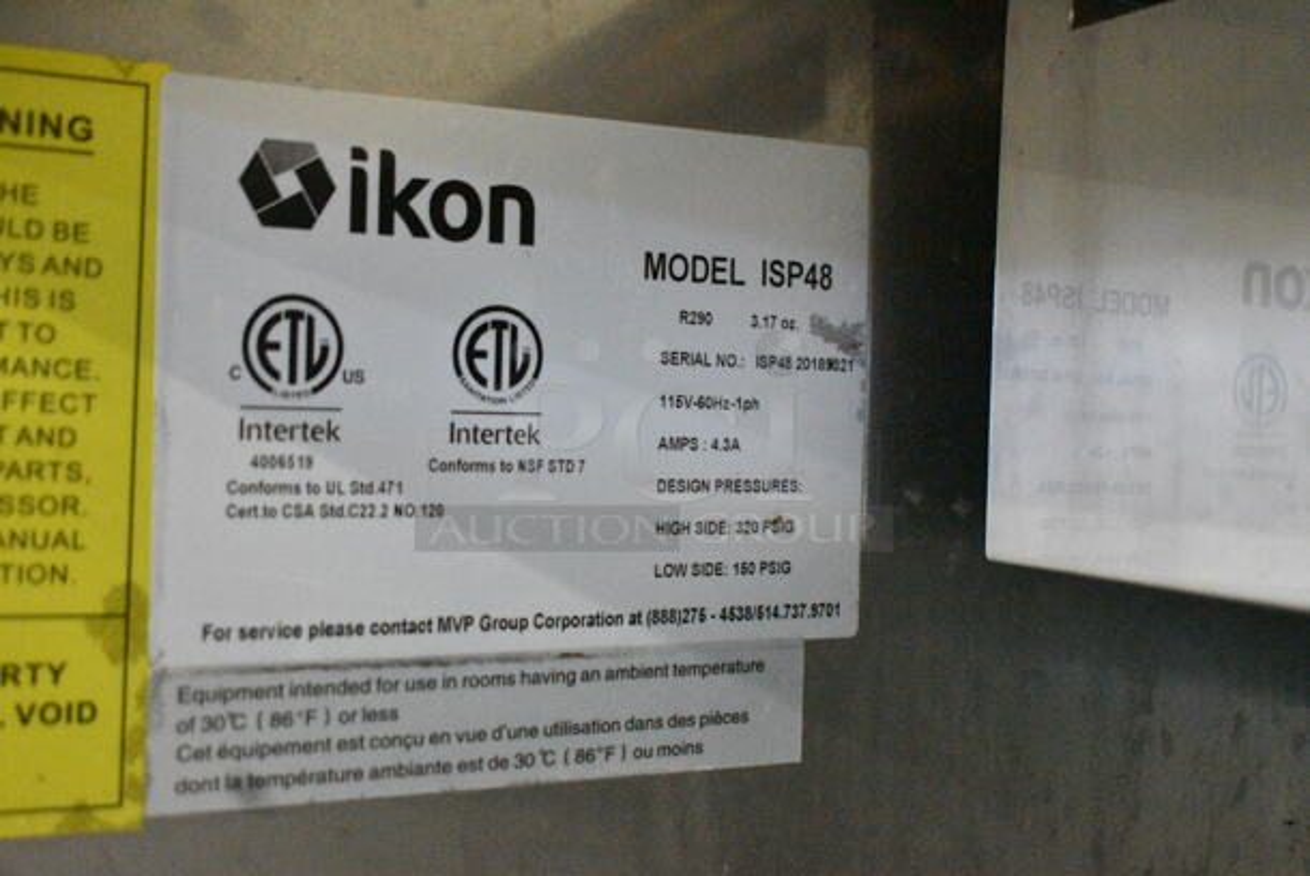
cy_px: 438
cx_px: 655
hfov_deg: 44.9
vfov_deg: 30.9
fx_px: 1584
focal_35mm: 44
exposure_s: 1/50
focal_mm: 29
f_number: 4.2
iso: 12800
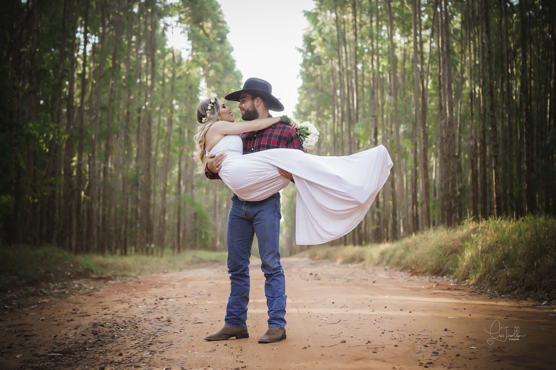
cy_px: 185
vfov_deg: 18.2
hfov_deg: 27.0
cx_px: 278
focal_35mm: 75
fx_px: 1158
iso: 160
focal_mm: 50
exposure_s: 1/200
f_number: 2.2
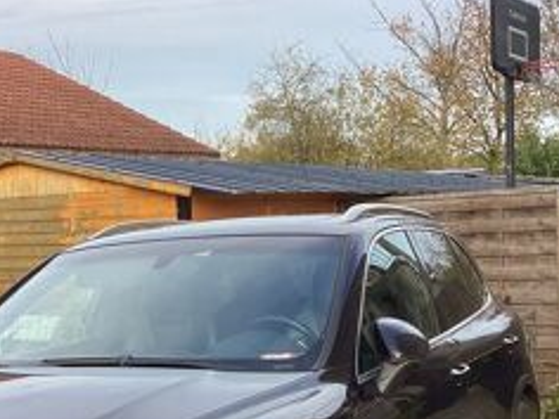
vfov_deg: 22.9
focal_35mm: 63
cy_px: 341
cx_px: 218
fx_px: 1017
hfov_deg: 30.6
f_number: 2.4
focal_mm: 3.3
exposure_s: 1/120
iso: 32
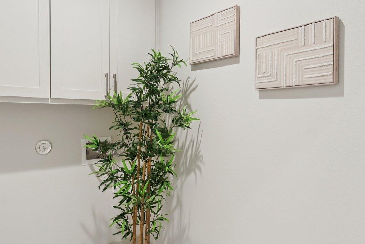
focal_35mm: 27
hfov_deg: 67.3
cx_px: 198
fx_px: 274
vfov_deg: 47.9
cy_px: 115
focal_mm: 14
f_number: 8
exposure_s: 1/30
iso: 800
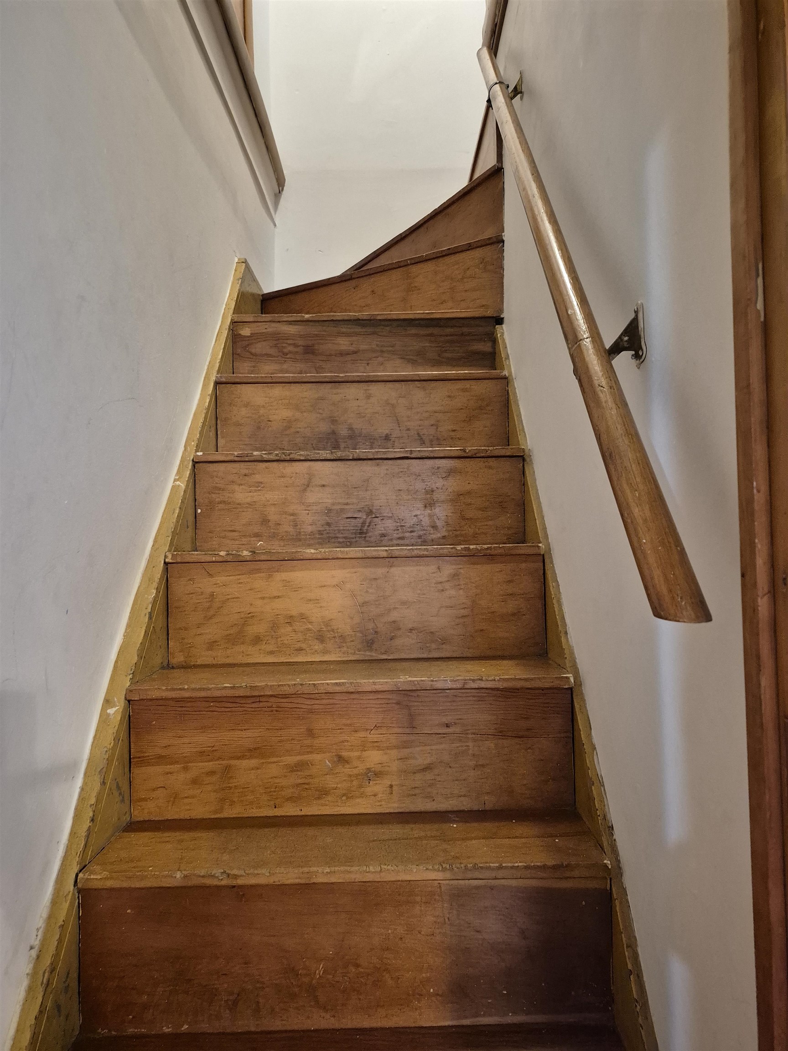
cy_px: 526
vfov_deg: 73.9
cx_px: 394
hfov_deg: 58.9
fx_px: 698
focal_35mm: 23
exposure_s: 1/60
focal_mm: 5.4
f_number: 1.8
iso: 1250
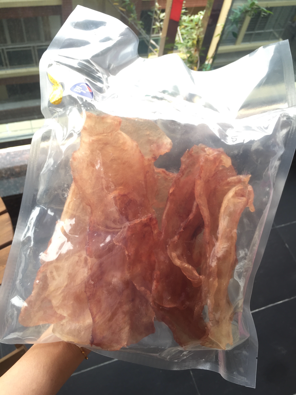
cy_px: 198
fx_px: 331
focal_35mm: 29
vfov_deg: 61.7
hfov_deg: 48.2
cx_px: 148
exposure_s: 1/104
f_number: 2.2
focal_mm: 4.15
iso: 32
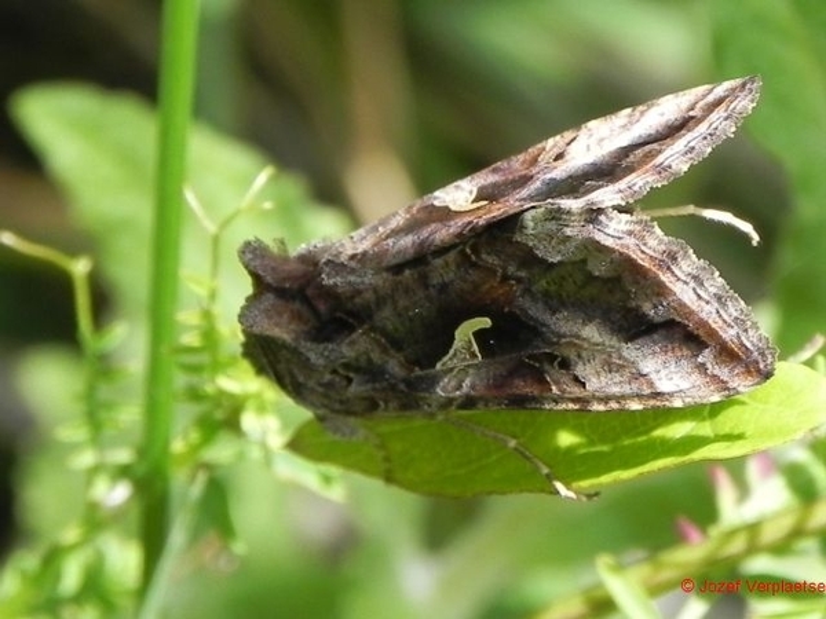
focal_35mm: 162
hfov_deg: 12.2
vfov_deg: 9.2
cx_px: 413
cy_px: 310
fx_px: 3866
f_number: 5.6
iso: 160
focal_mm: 28.8
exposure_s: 1/236
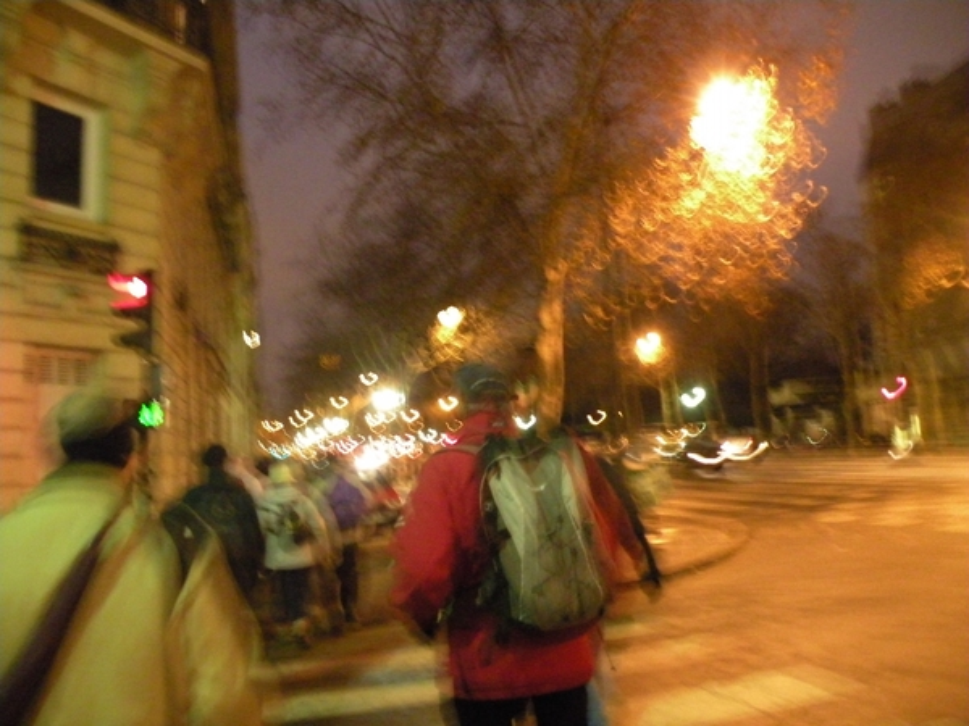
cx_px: 484
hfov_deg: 65.3
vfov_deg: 51.4
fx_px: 756
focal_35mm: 27
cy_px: 363
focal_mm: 4.7
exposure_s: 1/6.4
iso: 800
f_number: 2.8
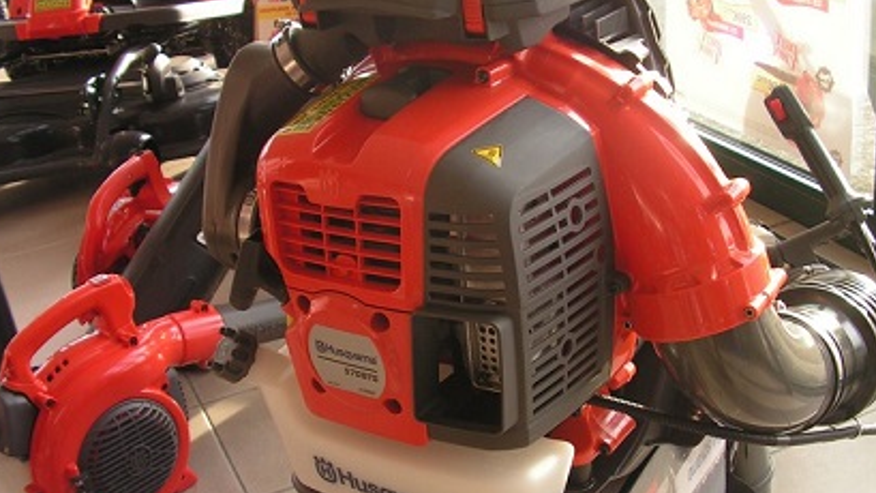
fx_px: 1115
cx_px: 471
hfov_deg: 42.9
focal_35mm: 48
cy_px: 312
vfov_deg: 24.8
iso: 64
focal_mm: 6
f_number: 3.2
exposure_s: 1/50
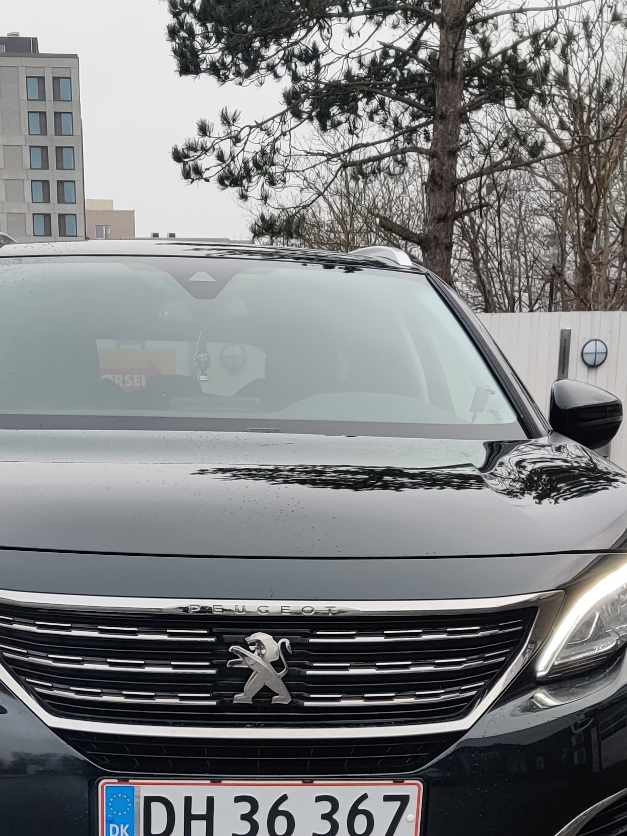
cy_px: 923
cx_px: 236
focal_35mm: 65
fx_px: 1570
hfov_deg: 22.5
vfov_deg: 27.3
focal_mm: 4.75
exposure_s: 1/555
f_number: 1.65
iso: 100
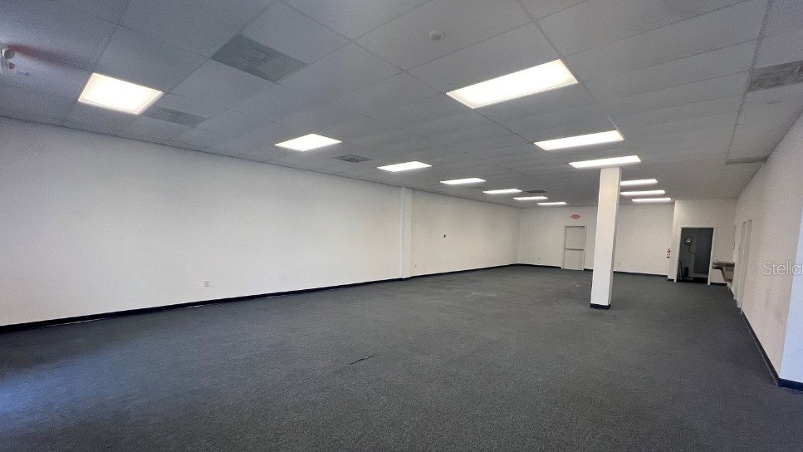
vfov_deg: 69.9
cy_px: 268
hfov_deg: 103.0
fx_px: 319
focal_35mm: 15
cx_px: 416
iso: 100
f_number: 1.8
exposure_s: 1/120
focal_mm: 1.57
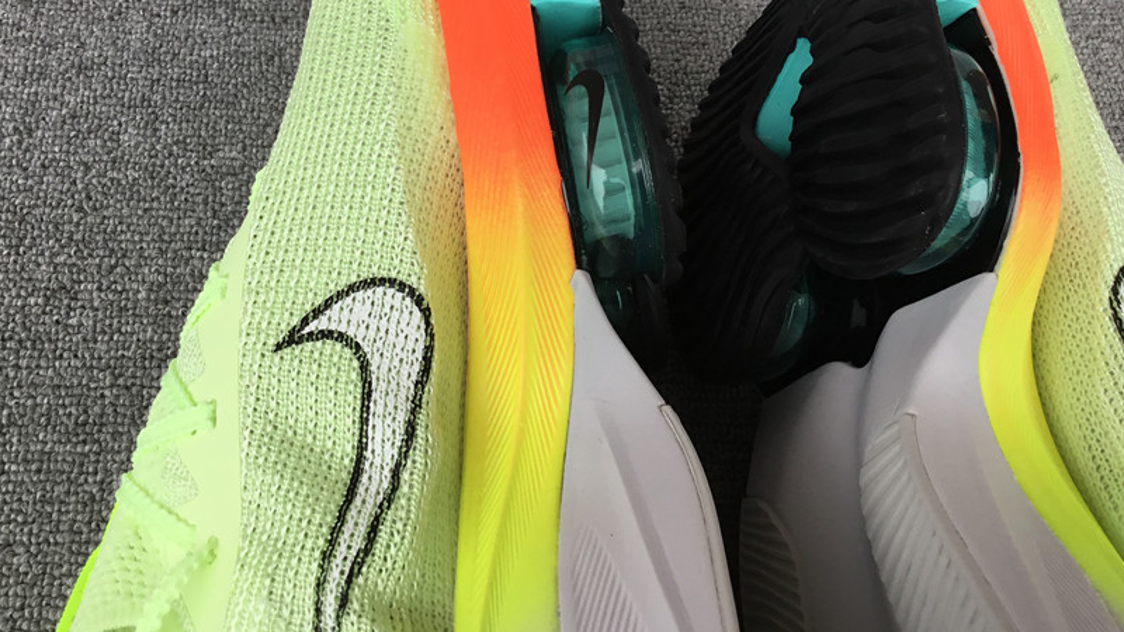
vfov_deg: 30.7
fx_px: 1133
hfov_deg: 52.7
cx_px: 500
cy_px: 171
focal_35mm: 38
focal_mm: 3.3
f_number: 2.4
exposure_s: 1/193
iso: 25
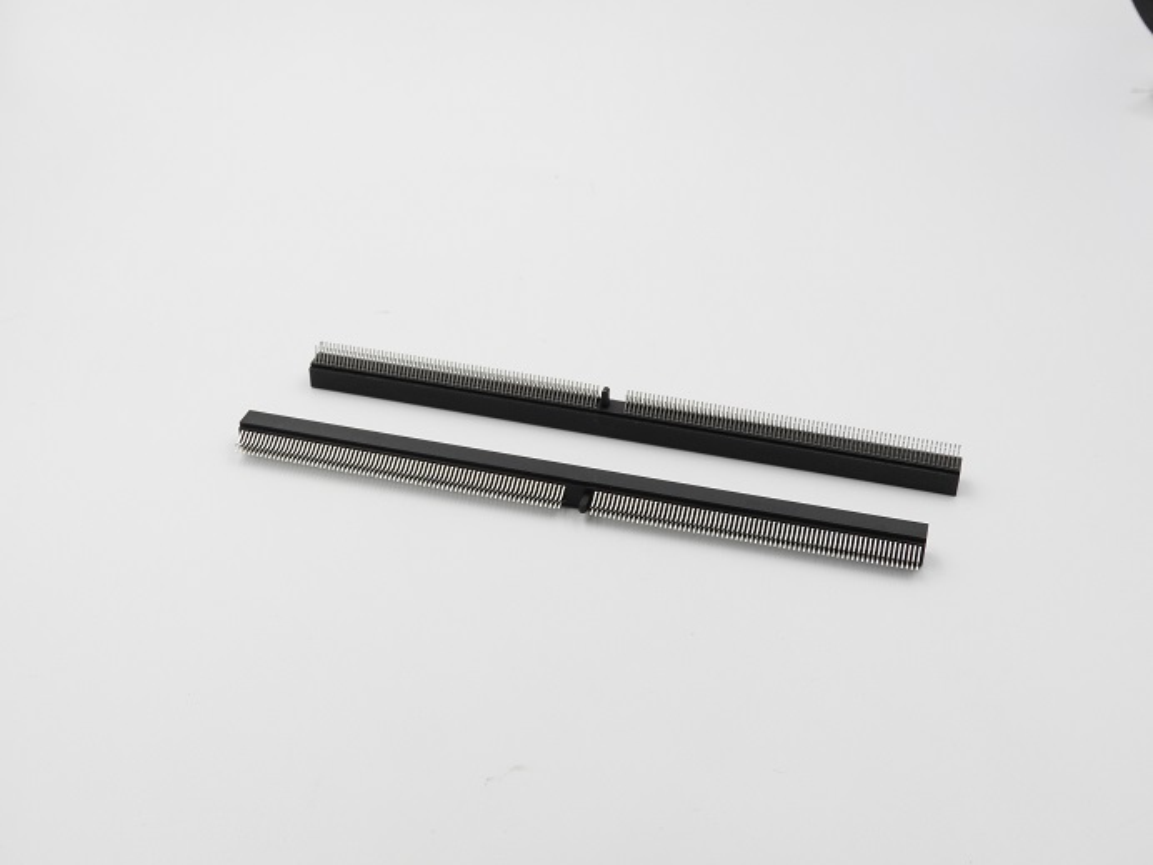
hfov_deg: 38.2
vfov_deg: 29.1
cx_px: 576
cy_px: 432
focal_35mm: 50
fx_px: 1665
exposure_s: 1/50
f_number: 5
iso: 100
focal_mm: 9
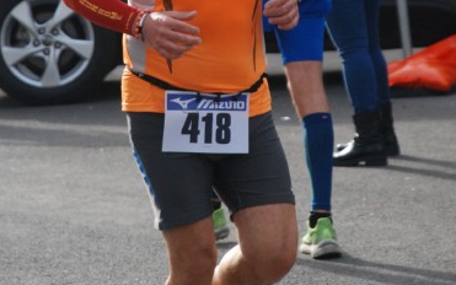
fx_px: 3082
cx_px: 242
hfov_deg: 8.5
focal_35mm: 248
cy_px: 9
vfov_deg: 5.3
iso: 1000
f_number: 5.6
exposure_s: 1/800
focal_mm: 100
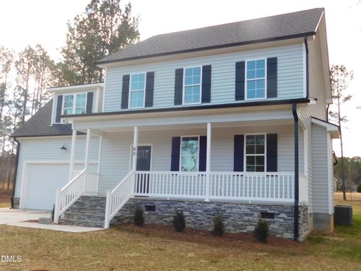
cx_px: 180
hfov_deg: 51.4
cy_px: 136
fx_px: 375
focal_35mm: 36
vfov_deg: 39.7
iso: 125
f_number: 3.5
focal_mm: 6.3
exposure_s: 1/320
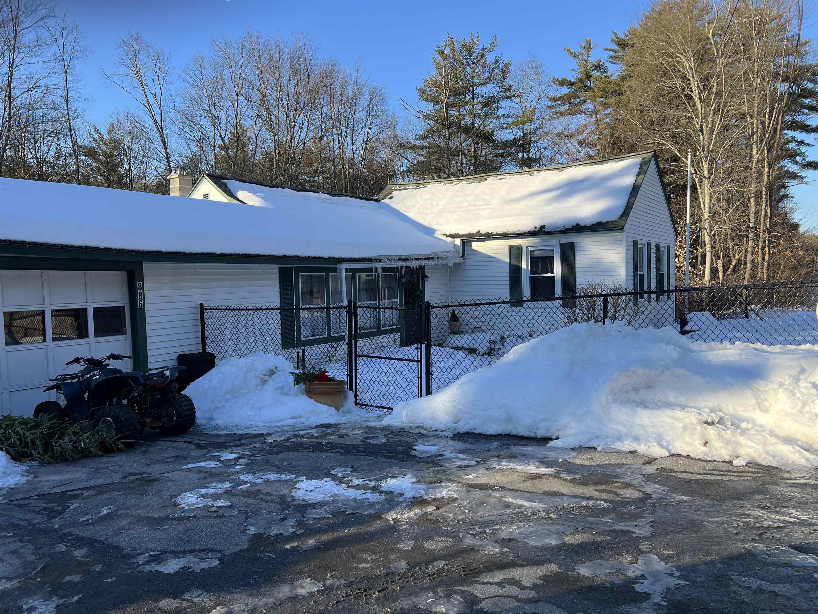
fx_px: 614
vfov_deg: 53.1
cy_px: 307
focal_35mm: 26
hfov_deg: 67.3
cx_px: 409
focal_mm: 5.7
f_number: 1.5
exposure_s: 1/1449
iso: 50
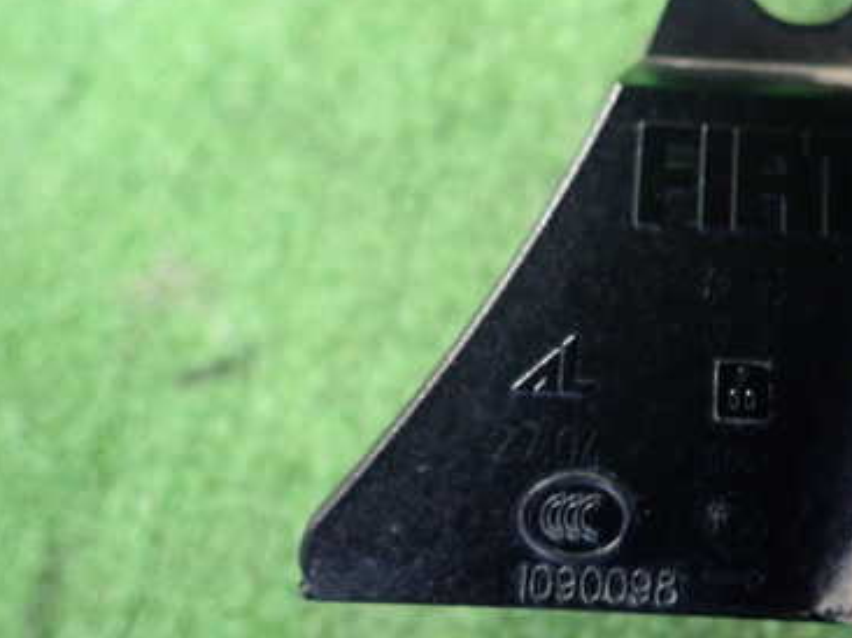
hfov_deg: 43.6
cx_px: 684
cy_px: 363
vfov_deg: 35.0
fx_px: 1008
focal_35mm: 41
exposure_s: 1/30
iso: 800
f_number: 2
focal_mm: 4.5
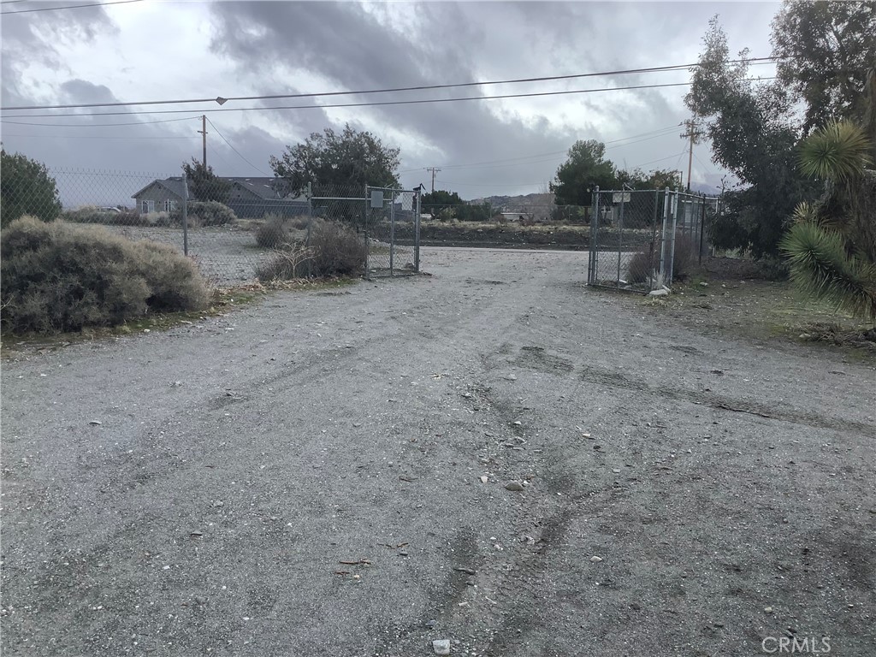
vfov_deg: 45.4
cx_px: 438
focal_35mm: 31
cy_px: 328
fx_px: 784
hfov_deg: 58.4
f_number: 2.4
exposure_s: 1/858
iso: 25
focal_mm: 3.3
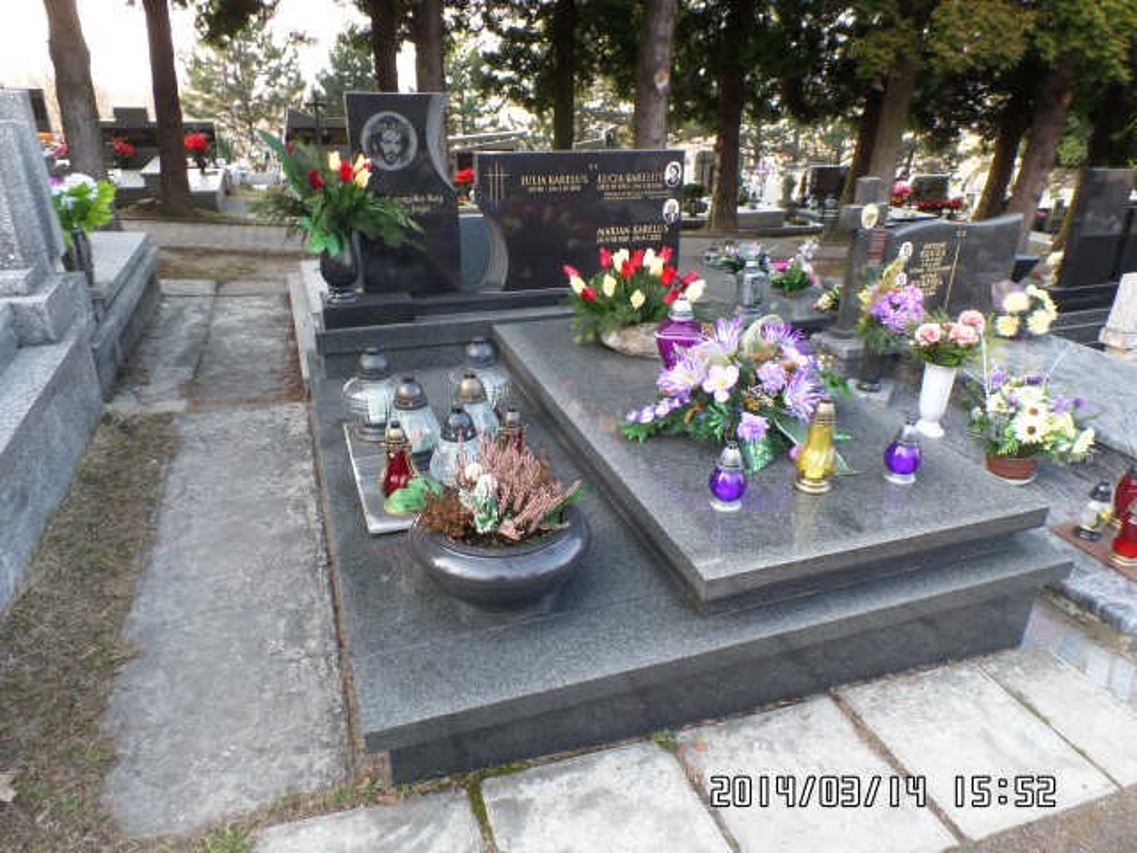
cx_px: 568
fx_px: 755
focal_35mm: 23
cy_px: 426
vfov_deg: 58.9
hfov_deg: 73.9
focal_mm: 4.1
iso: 100
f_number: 3.5
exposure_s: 1/45
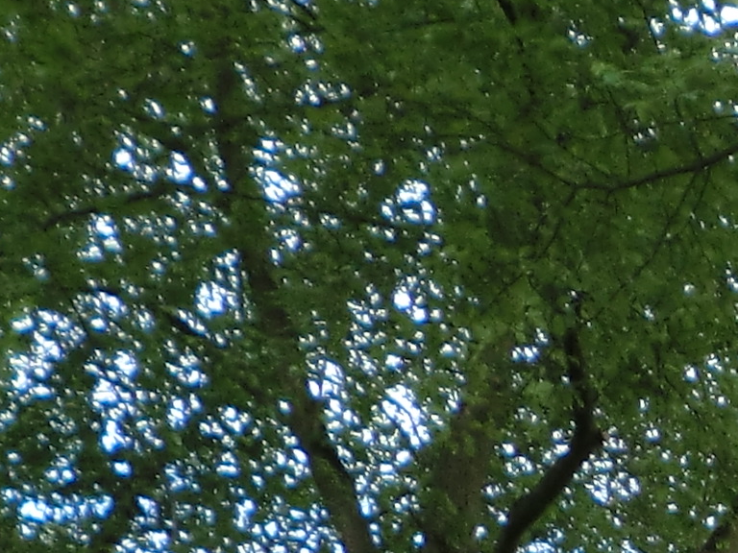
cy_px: 1218
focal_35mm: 180
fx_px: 3838
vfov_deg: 7.8
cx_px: 1576
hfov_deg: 10.0
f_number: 3.5
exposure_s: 1/160
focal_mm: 5.8
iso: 50
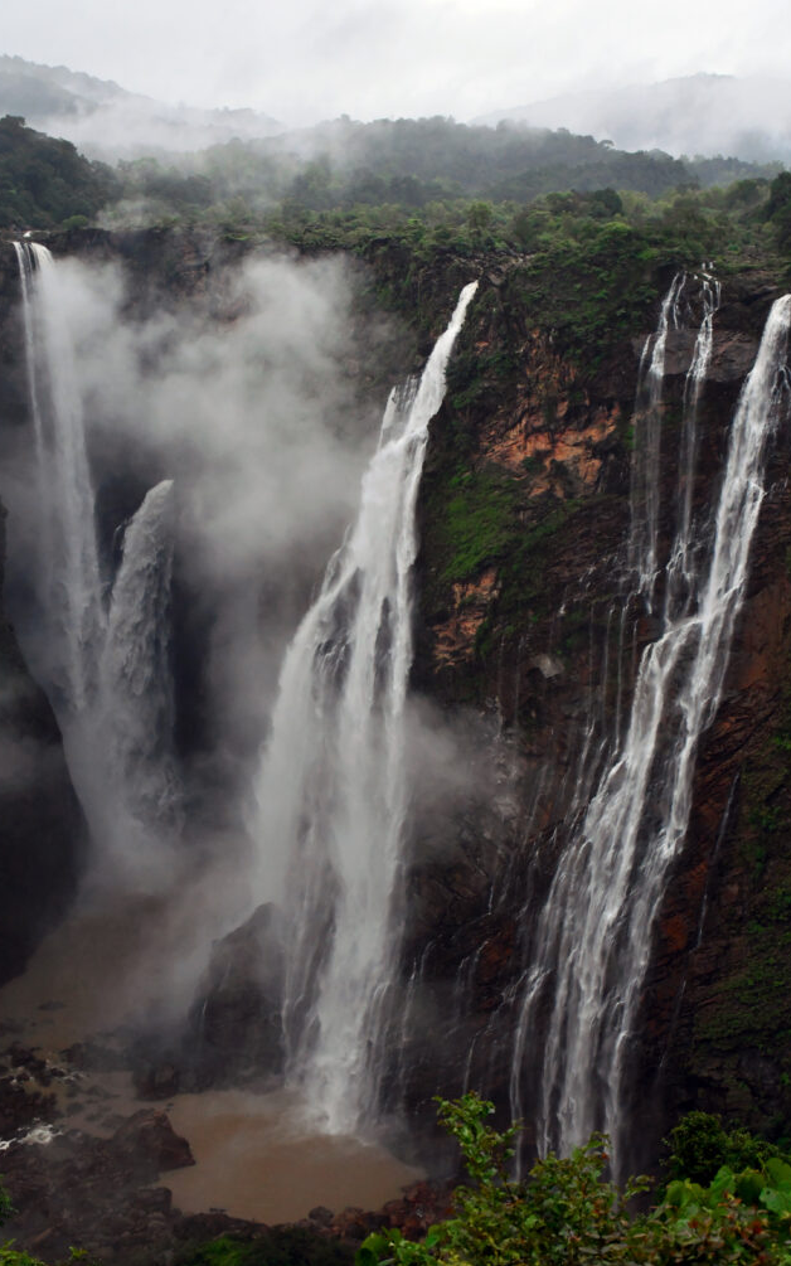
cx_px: 382
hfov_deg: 24.0
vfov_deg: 37.5
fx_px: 1863
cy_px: 624
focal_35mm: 54
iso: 2200
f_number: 4.2
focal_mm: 35
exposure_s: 1/125
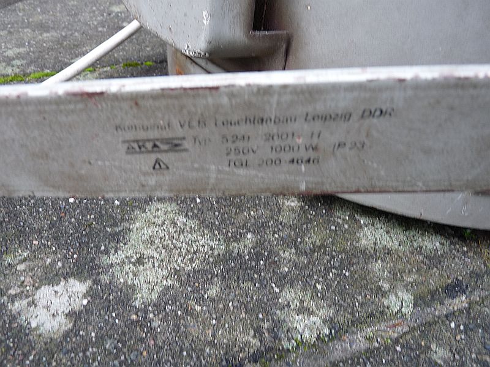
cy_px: 184
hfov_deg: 65.3
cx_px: 245
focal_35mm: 27
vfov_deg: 51.4
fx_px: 382
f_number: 2.8
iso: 100
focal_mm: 4.8
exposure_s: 1/30
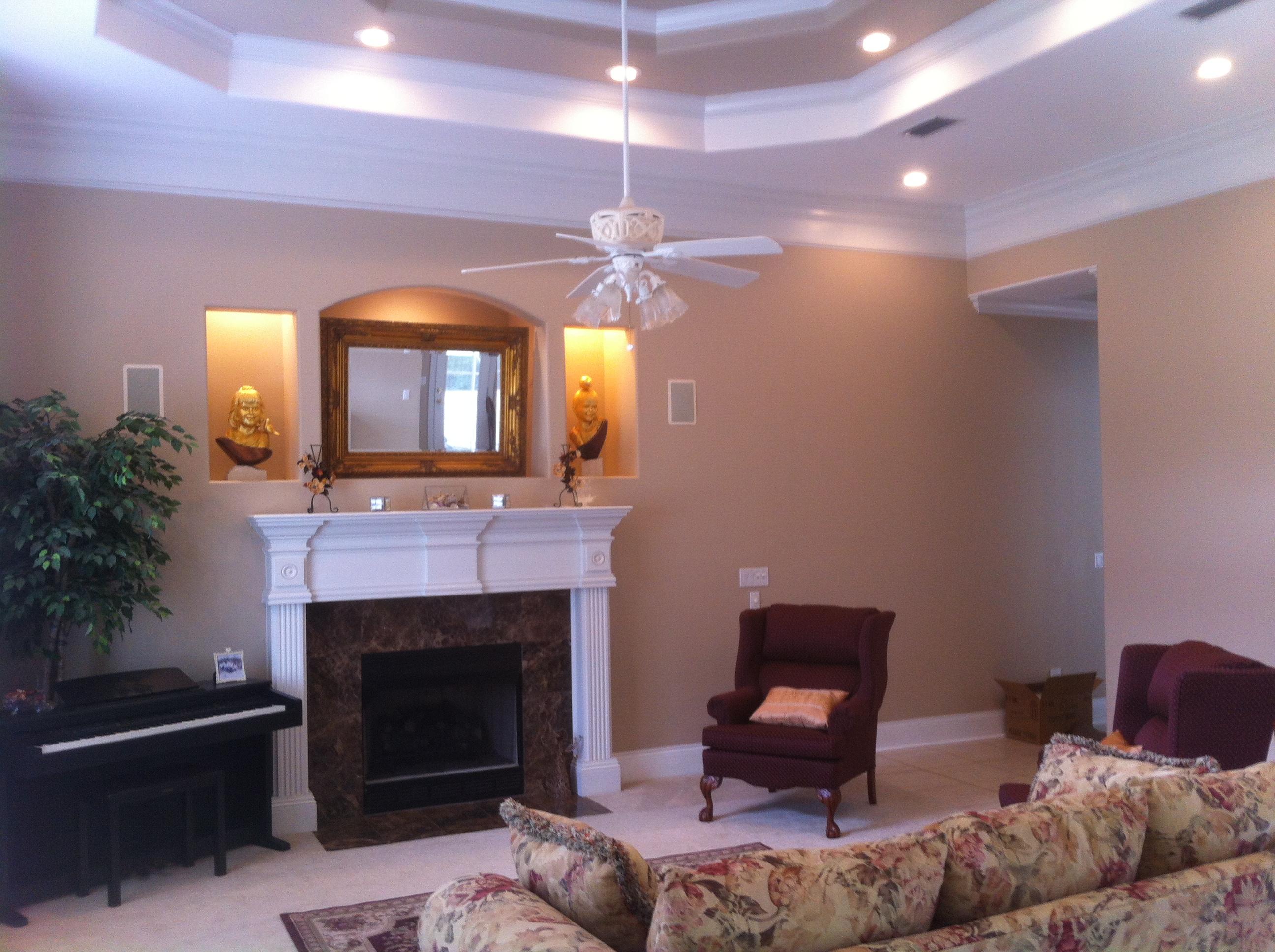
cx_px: 638
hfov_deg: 52.7
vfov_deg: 40.6
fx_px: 1287
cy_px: 476
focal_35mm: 35
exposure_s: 1/17
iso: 80
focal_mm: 3.85
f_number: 2.8
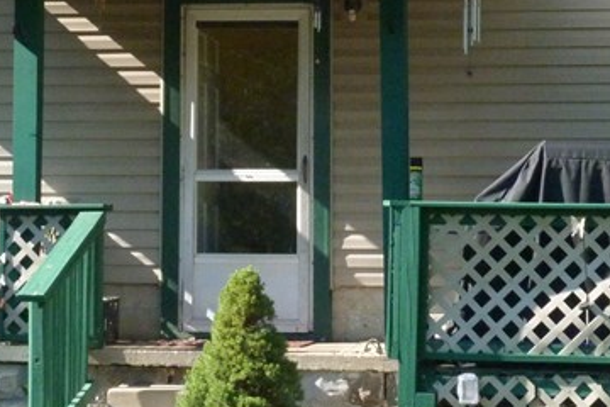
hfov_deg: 14.2
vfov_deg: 9.4
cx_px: 302
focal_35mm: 145
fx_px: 2457
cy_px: 75
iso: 400
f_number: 5.6
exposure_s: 1/320
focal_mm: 8.7
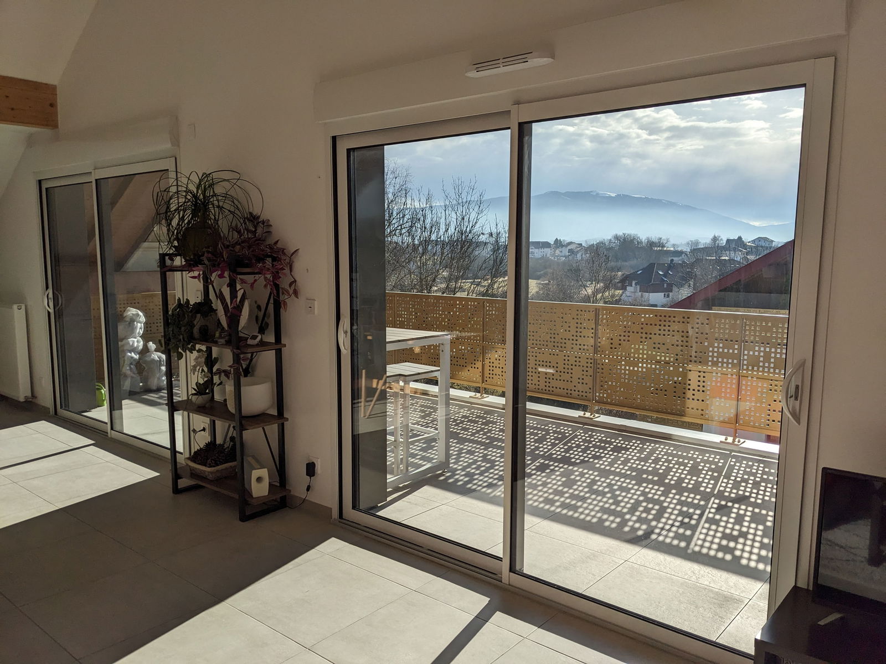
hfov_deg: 65.3
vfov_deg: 51.4
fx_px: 691
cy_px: 332
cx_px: 443
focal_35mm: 27
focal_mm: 4.38
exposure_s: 1/7812
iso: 58
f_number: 1.73
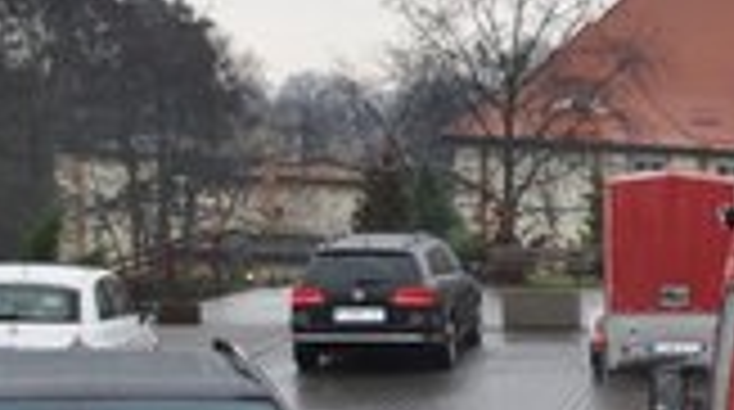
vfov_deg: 10.2
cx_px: 1265
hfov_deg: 16.4
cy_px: 676
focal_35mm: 113
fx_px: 2195
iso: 500
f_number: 5.6
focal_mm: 18
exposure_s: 1/125
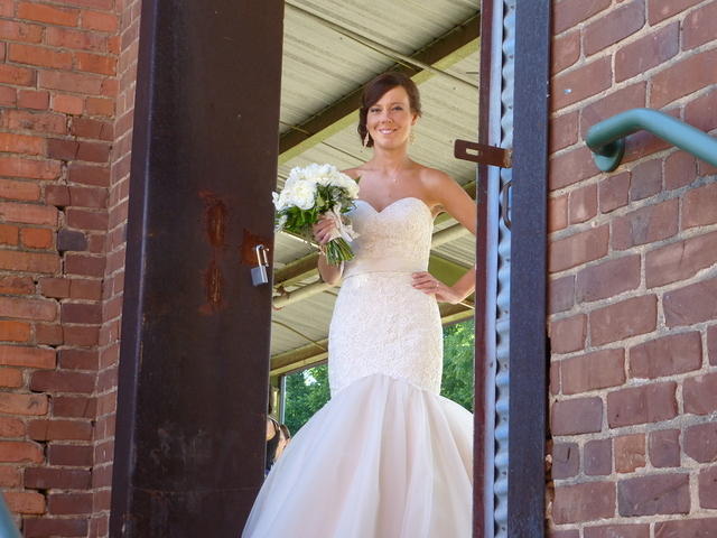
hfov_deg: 22.0
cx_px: 358
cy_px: 269
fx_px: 1843
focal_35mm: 89
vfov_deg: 16.6
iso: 160
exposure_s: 1/80
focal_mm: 16
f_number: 4.9
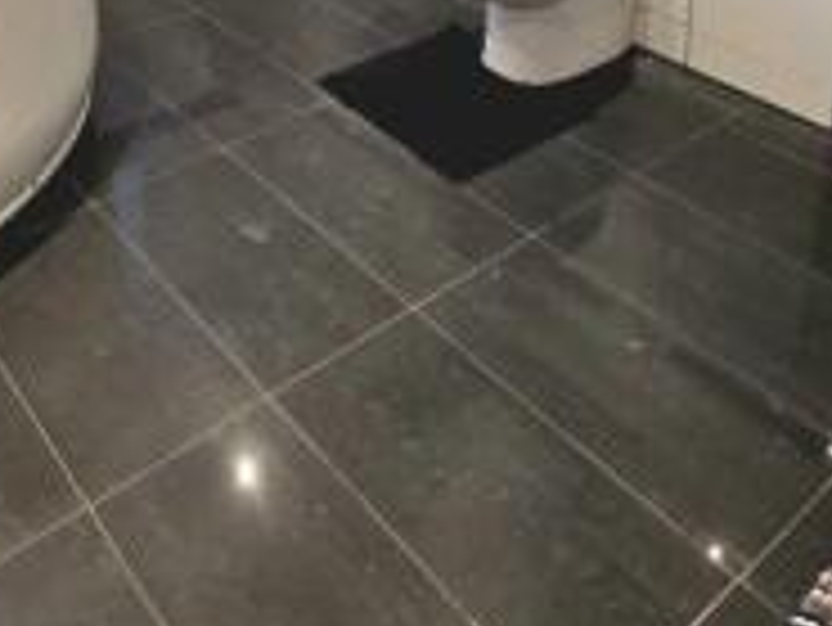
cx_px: 308
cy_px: -137
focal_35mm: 41
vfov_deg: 29.8
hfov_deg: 45.3
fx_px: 986
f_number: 1.9
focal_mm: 2.2
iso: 500
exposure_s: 1/50.3
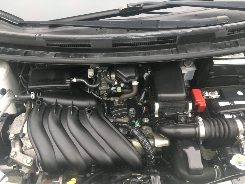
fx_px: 205
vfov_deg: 48.2
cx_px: 122
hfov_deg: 61.7
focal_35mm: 29
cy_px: 92
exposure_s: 1/30
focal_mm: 4.15
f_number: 2.2
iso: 100
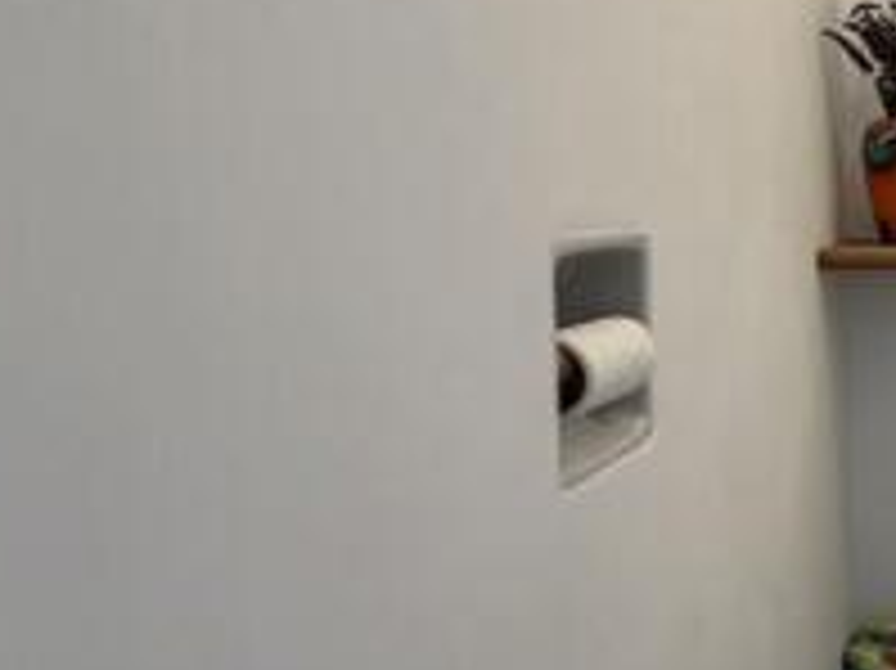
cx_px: 1249
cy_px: 268
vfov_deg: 35.0
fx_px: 1061
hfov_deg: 31.2
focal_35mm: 41
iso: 320
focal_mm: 2.22
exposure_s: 1/121
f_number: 2.2
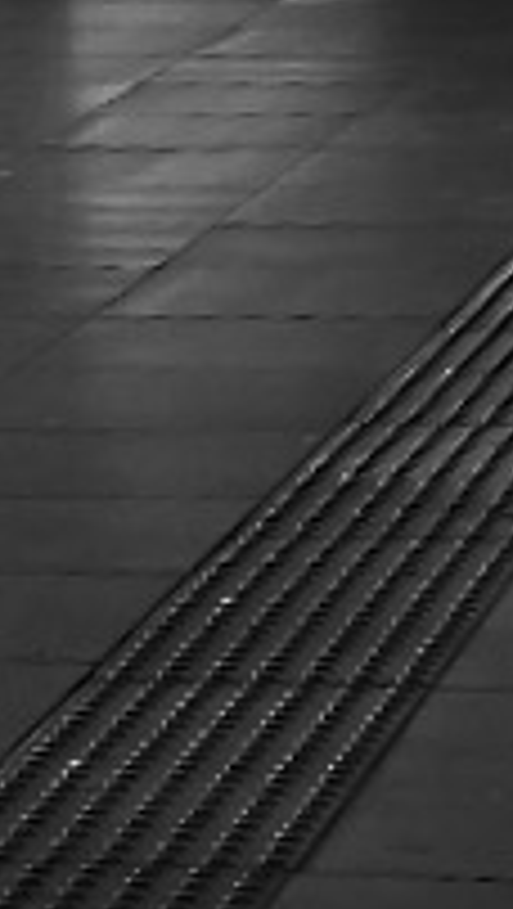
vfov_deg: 8.6
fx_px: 5741
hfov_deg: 5.0
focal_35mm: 238
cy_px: -918
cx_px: -436
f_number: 22
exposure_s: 1/15
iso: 200
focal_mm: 33
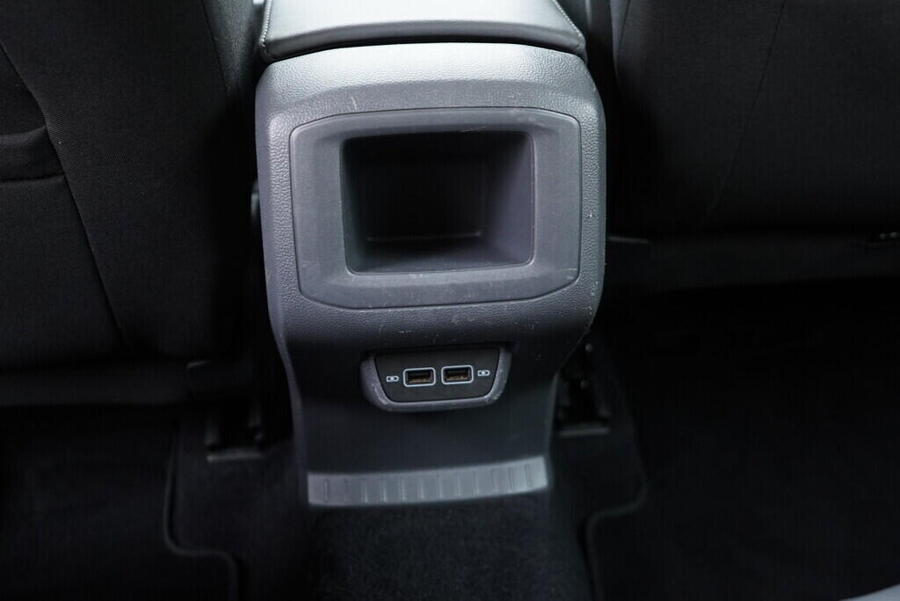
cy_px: 300
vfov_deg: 36.9
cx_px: 450
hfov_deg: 53.1
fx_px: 900
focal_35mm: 36
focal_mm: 24
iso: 800
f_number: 2.8
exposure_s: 1/40
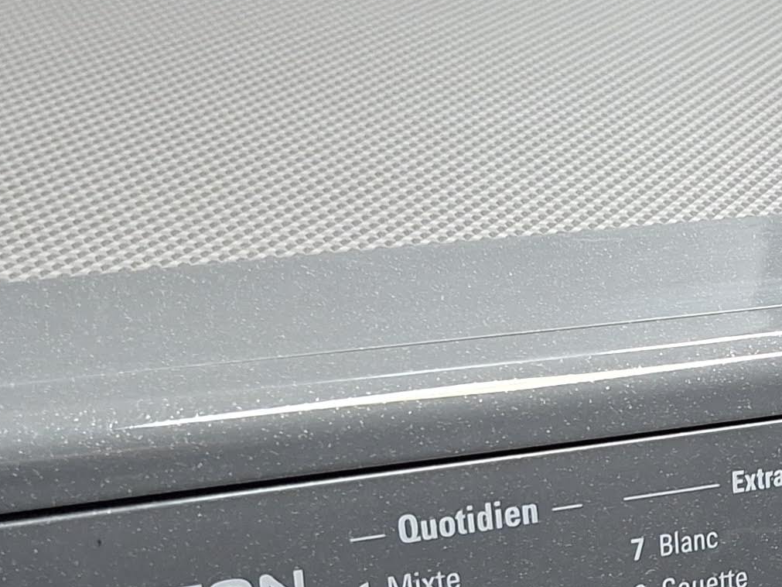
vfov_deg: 15.8
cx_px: 966
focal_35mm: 91
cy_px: 654
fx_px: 2056
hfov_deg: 20.1
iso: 250
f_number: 1.8
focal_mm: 5.54
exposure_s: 1/33
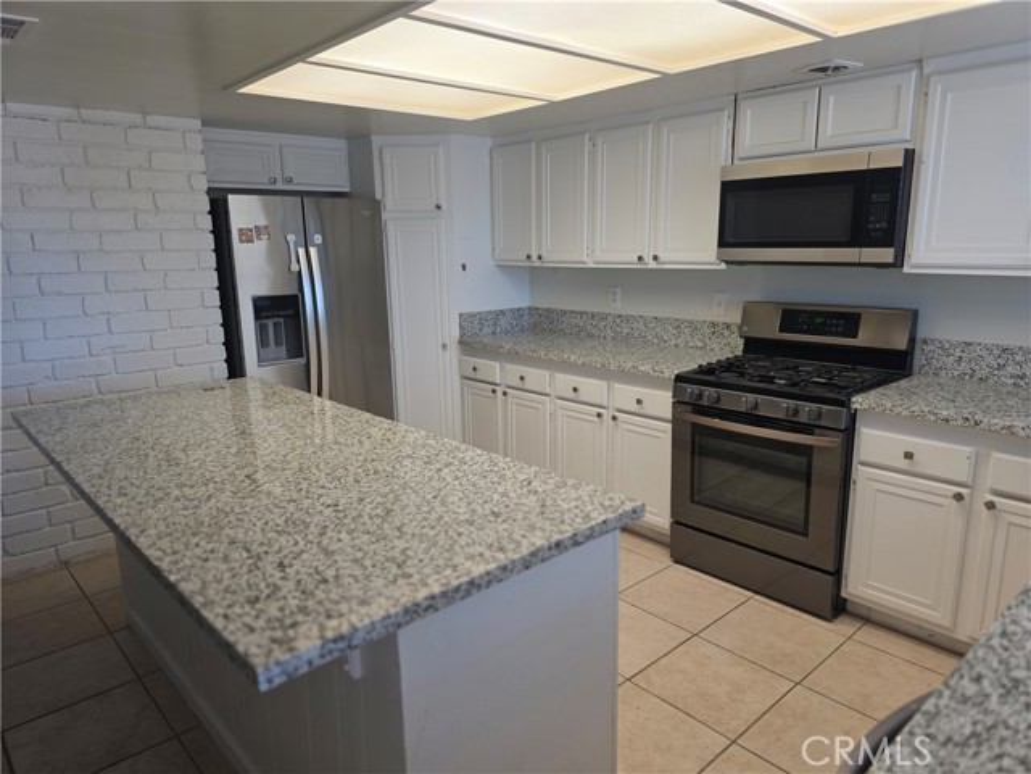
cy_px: 387
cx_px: 516
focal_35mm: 23
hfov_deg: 73.9
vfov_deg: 58.9
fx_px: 685
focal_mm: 6.3
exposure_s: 1/60
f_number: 1.7
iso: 40
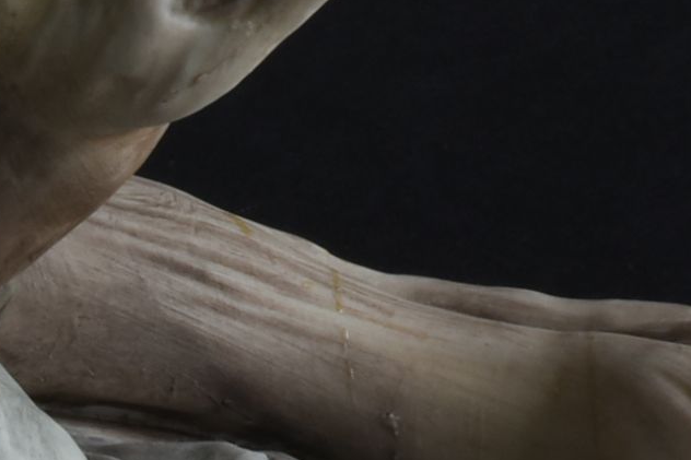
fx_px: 19092
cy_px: 475
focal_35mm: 995
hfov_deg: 2.1
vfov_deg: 1.4
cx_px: -358
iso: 320
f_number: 25
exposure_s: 1/250
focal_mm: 140
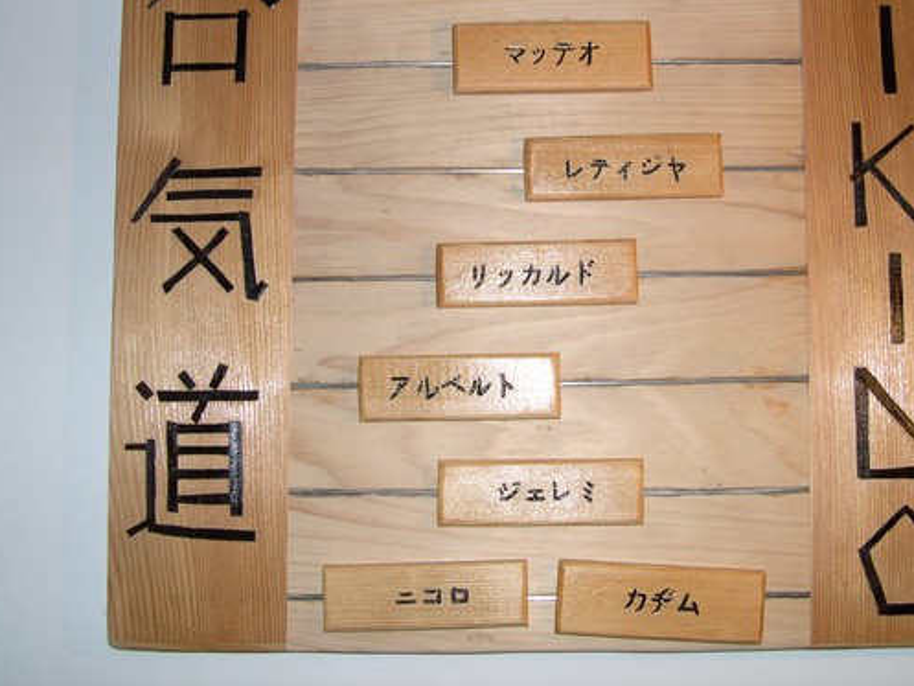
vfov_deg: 28.4
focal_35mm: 51
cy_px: 237
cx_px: 499
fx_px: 1347
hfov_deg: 37.5
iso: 100
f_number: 2.8
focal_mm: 8
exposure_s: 1/60
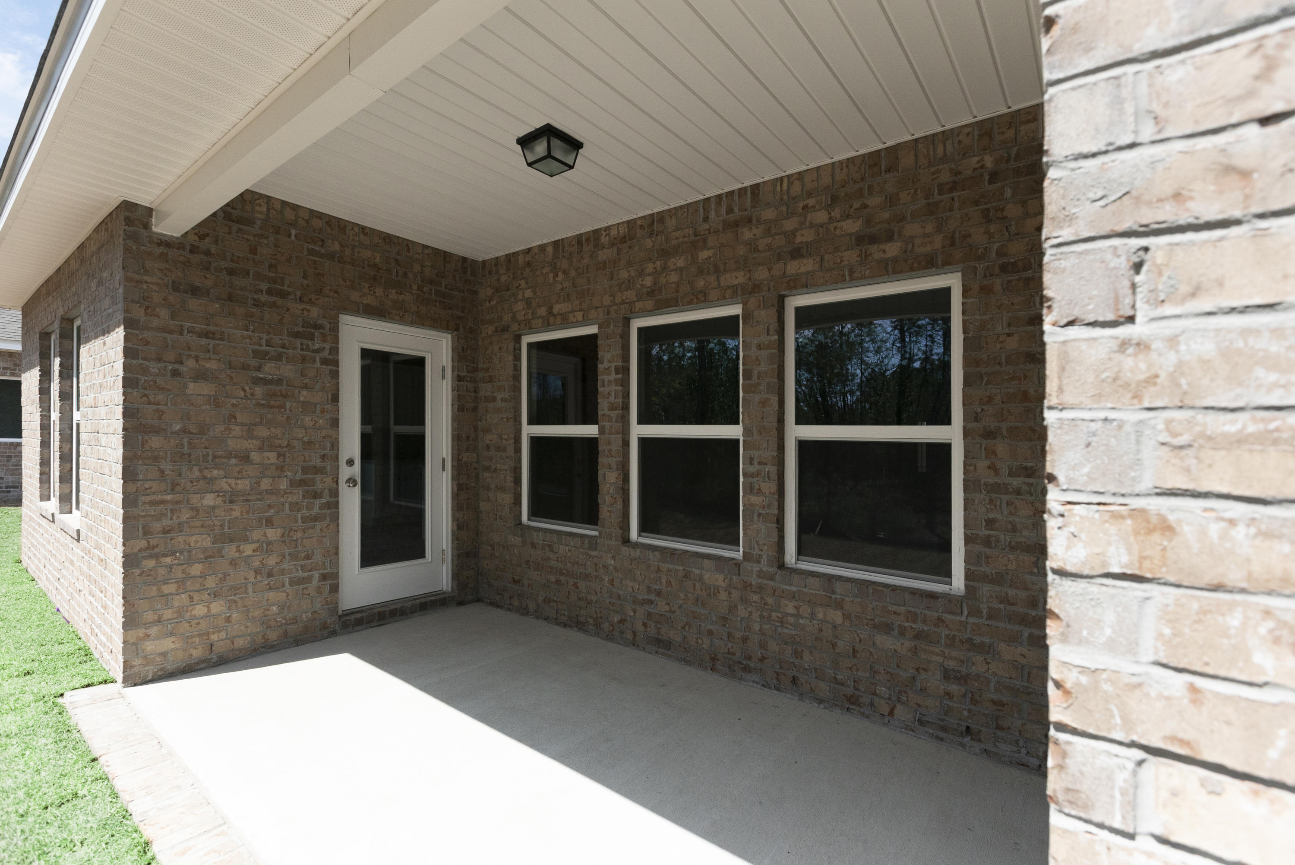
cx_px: 648
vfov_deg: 73.8
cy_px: 432
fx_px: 576
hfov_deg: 96.7
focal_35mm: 16
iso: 2000
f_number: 5.6
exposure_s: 1/8000
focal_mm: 16
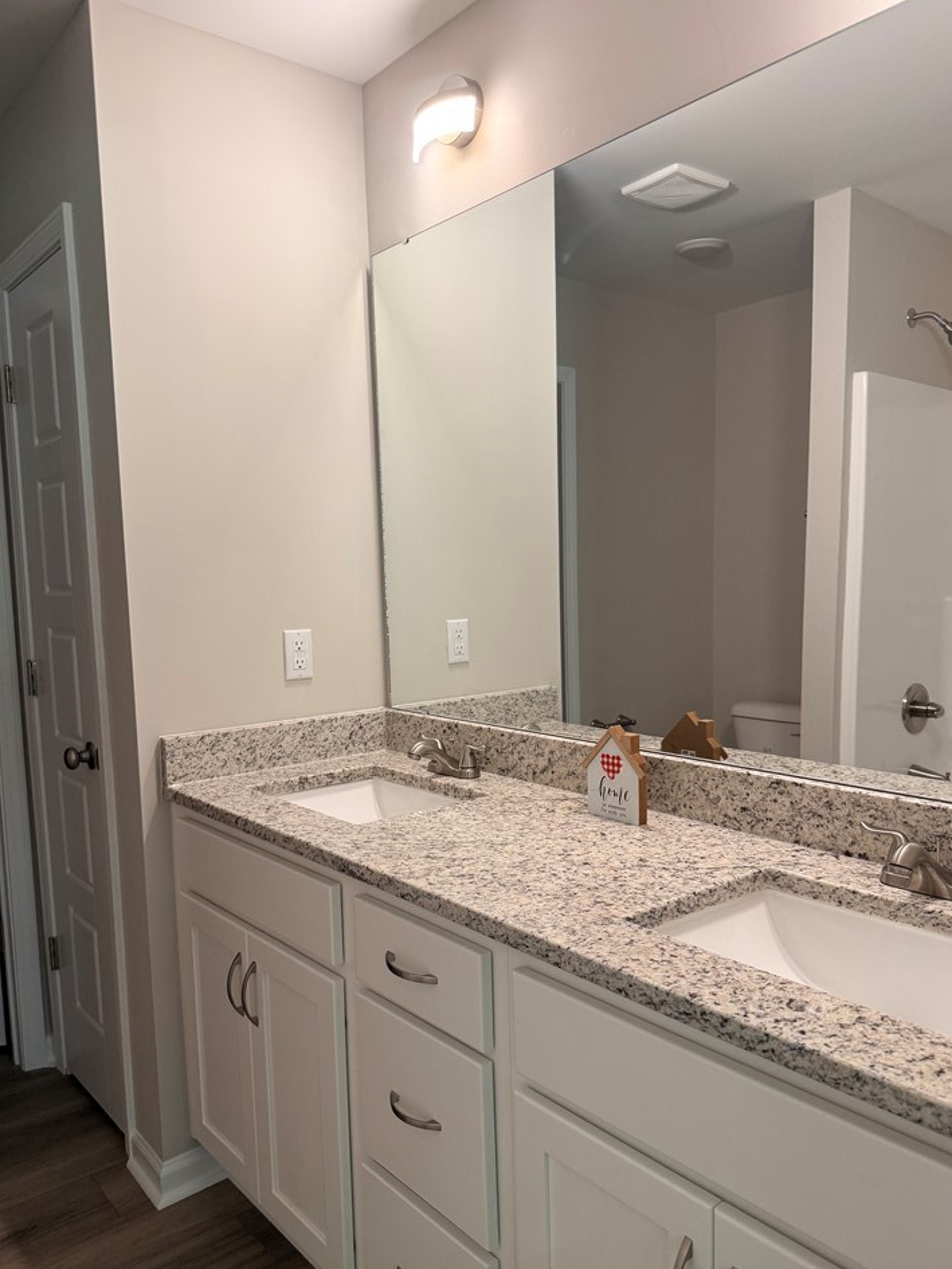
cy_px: 675
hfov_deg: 53.1
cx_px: 499
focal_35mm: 26
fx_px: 953
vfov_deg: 67.2
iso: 160
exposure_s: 1/60
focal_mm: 6.76
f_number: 1.78
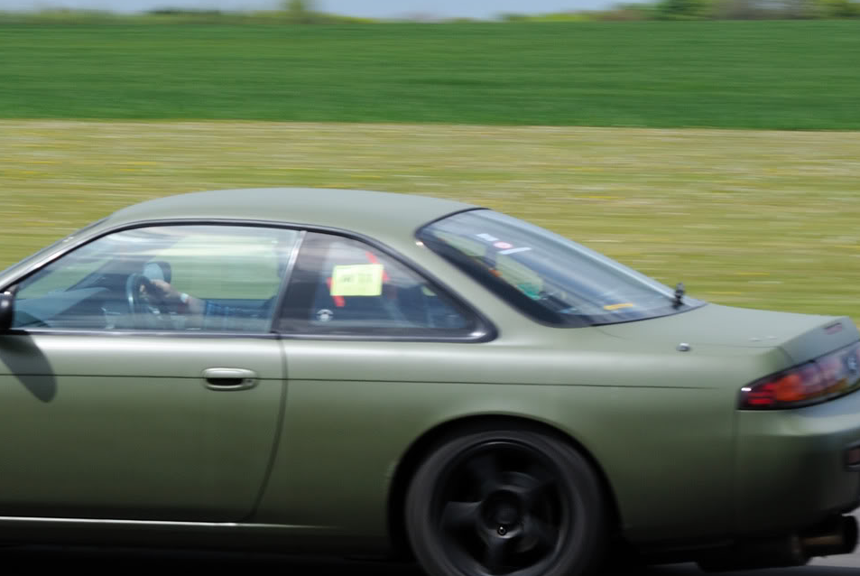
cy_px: 266
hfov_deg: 8.1
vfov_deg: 5.4
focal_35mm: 254
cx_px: 233
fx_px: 6075
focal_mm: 85
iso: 100
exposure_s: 1/160
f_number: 13
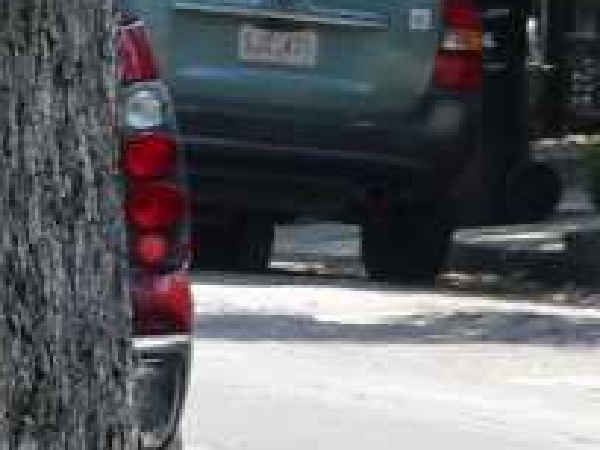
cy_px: 1194
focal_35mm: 773
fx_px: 13398
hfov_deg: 2.5
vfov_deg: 1.9
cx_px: -1184
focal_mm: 18.53
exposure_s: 1/125
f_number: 5
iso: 100
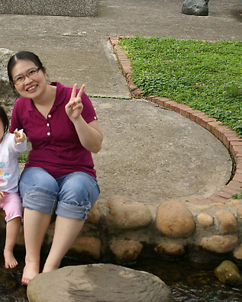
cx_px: 25
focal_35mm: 64
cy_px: 150
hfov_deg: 23.3
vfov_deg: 29.6
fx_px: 573
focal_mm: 30
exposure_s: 1/60
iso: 100
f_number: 4.5
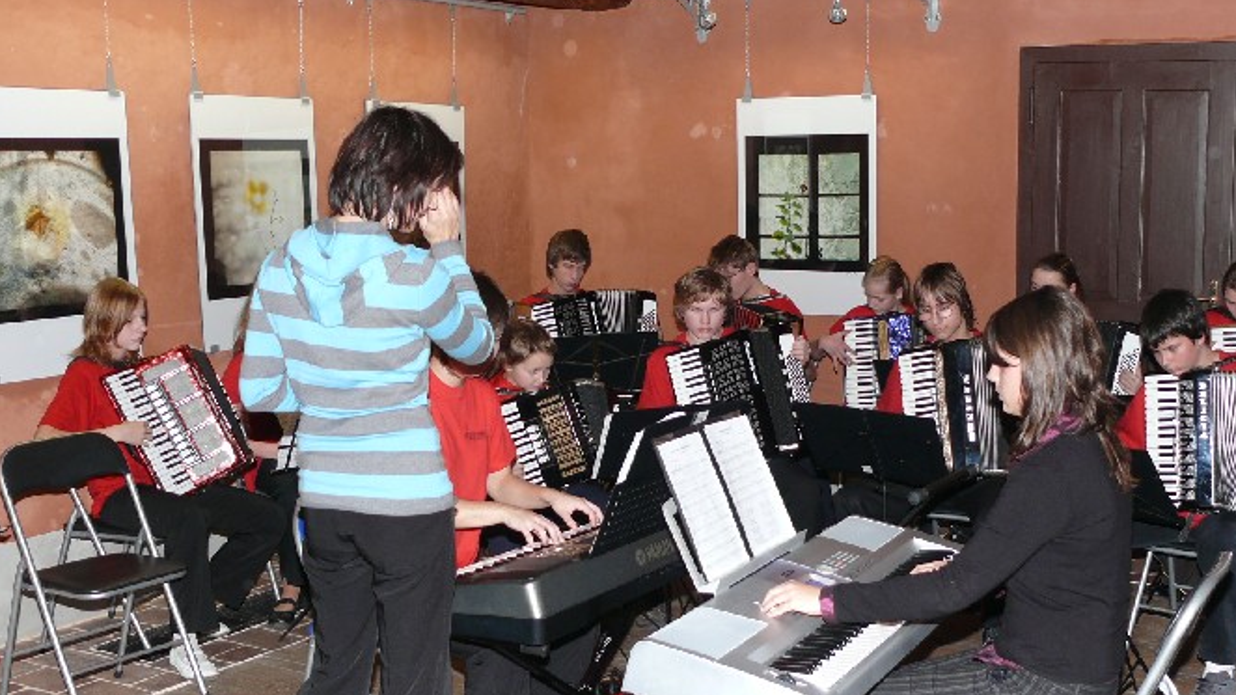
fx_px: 1508
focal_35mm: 46
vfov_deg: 25.9
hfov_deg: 44.4
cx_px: 712
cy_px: 402
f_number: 2.8
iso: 100
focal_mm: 7.4
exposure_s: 1/30
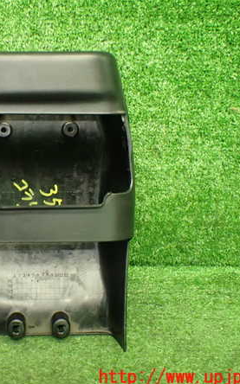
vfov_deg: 46.2
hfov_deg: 28.9
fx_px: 451
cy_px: 194
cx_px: 35
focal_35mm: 43
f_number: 2.3
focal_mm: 5.4
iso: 800
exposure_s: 1/80
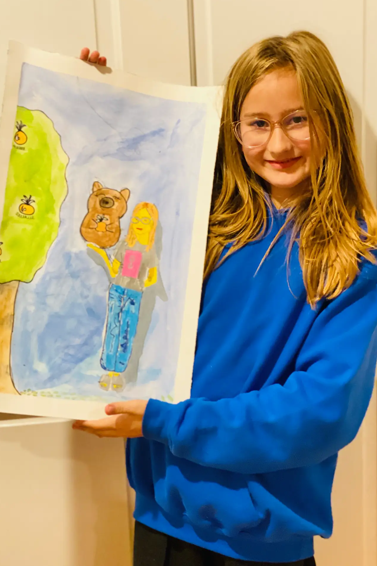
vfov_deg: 35.1
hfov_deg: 23.8
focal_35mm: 57
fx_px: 895
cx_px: 177
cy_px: 271
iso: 320
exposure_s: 1/30
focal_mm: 6
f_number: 2
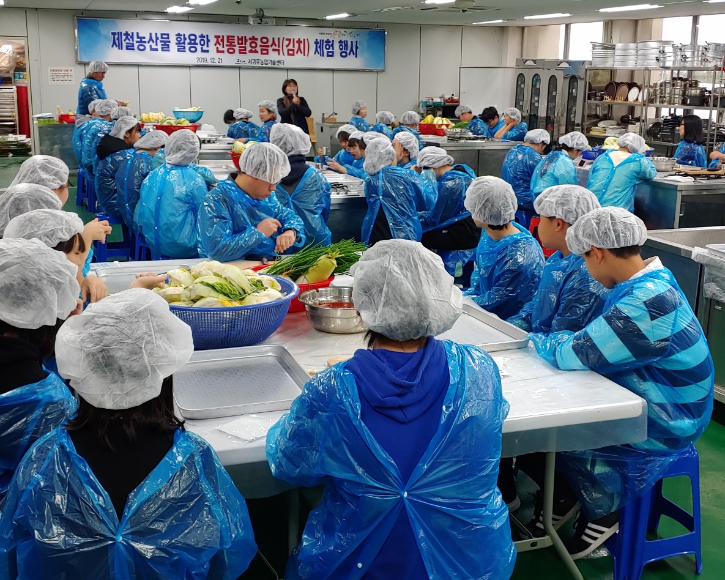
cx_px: 390
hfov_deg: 46.8
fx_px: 837
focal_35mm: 39
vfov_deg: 38.2
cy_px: 288
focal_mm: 4.23
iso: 100
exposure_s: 1/60.2
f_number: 1.5
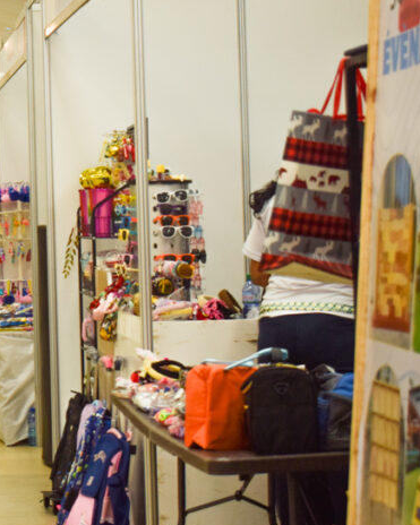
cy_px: 205
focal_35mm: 112
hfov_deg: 13.3
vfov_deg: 17.1
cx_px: -120
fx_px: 1741
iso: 200
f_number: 4.8
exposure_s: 1/100
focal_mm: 36
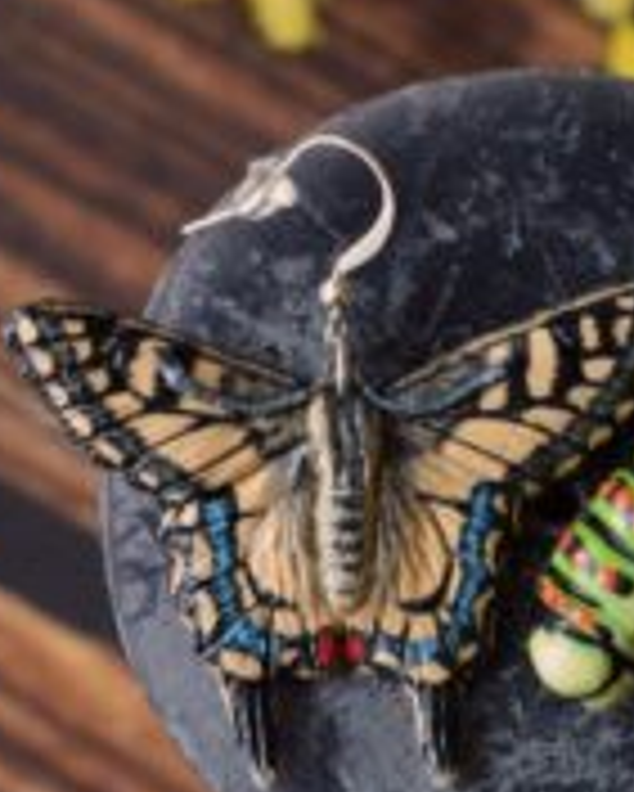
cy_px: 414
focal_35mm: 128
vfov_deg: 15.0
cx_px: 533
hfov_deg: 12.0
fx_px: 3000
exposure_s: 1/100
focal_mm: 40
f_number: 5
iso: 400
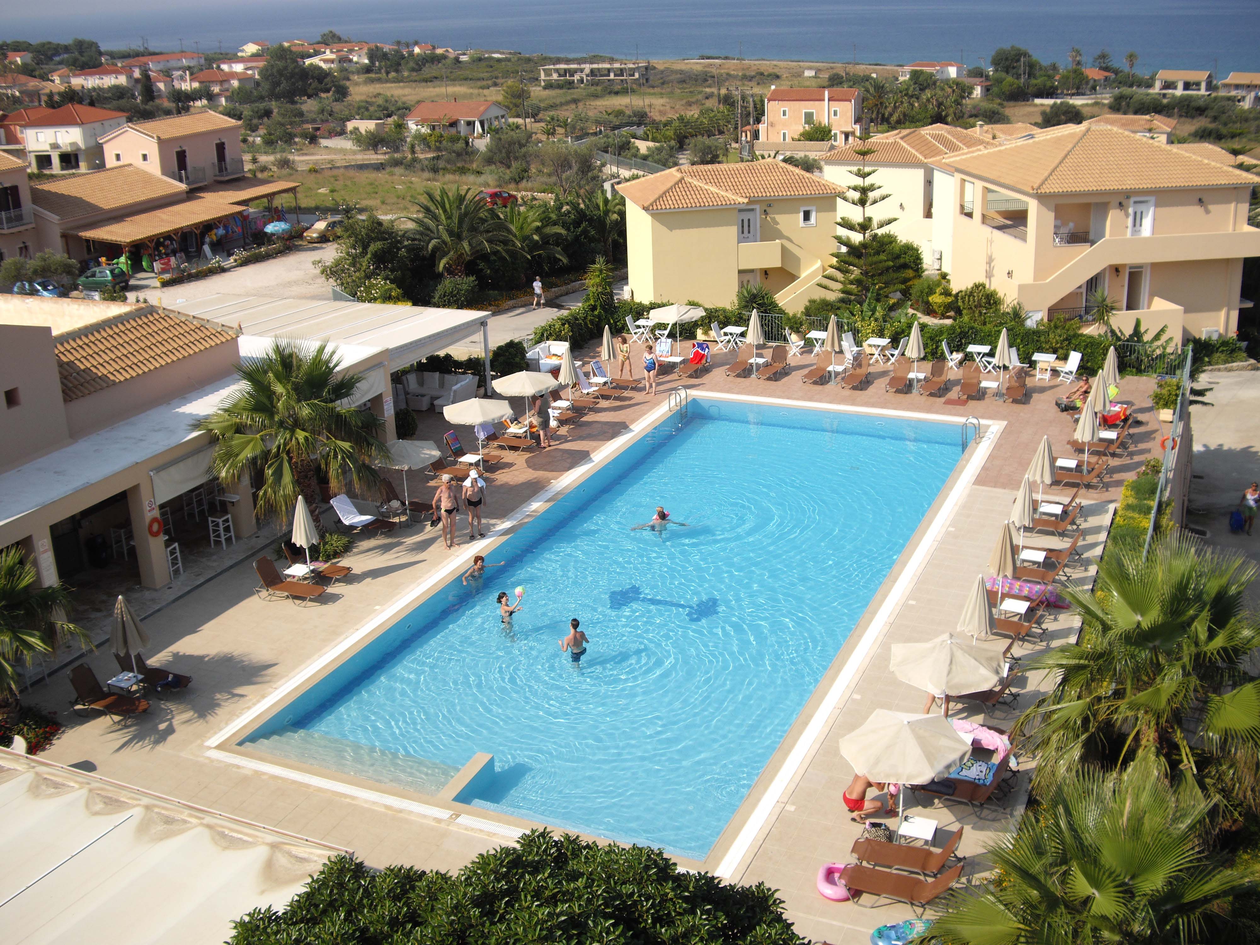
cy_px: 472
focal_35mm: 38
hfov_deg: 49.0
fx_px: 1383
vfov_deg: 37.7
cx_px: 630
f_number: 2.8
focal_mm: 7.9
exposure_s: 1/1250
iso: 50
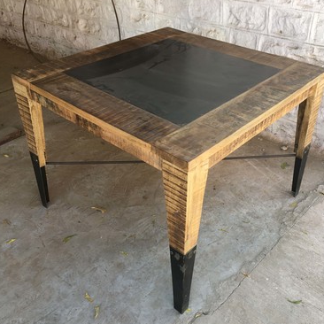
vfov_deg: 47.2
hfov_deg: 47.1
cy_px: 163
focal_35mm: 35
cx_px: 181
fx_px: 371
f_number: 2.2
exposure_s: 1/133
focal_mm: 4.15
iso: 25
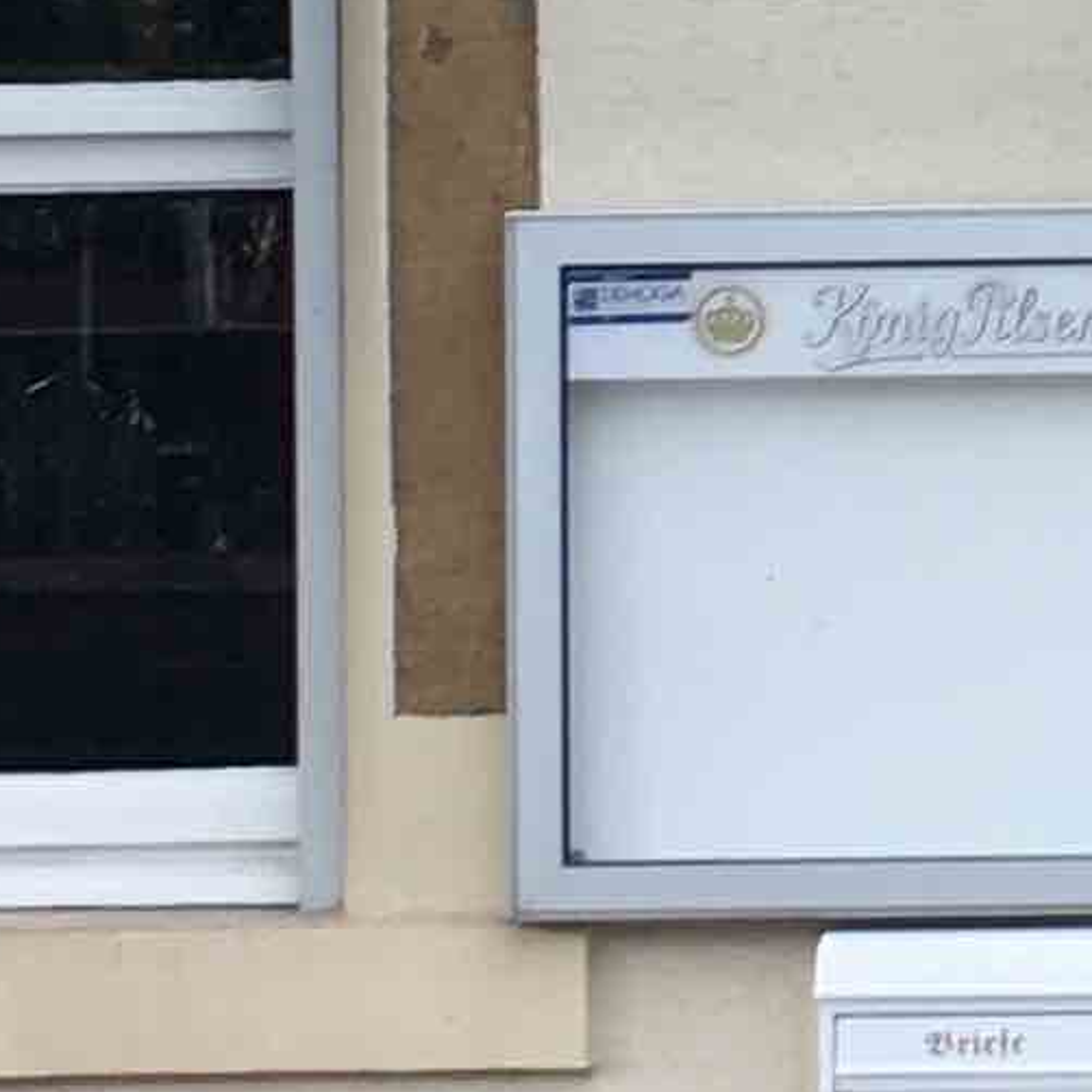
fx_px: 7352
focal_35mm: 206
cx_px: 2053
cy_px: 111
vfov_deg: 8.5
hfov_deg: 8.2
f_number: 2.2
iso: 25
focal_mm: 4.15
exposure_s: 1/100
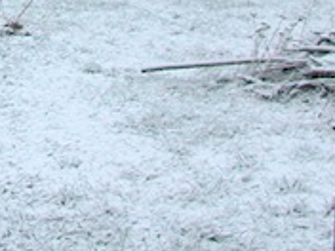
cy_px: -152
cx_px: -46
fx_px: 1336
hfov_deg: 14.0
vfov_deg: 10.3
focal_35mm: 138
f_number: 2.8
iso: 100
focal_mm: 8
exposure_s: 1/37.5
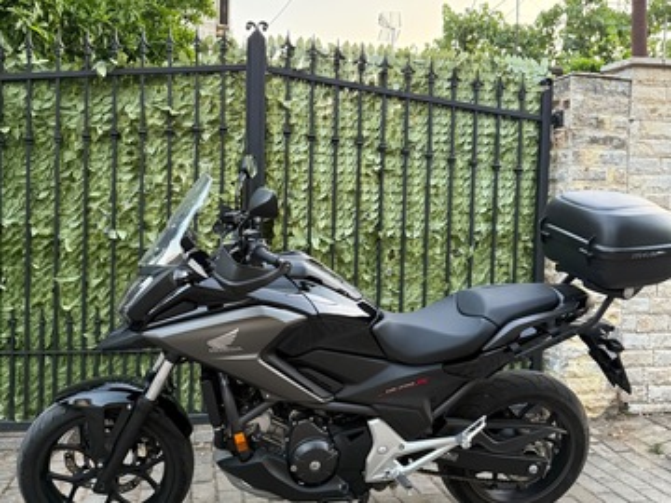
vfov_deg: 56.8
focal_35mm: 24
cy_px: 252
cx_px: 336
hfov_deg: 71.6
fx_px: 465
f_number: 1.78
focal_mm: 6.76
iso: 500
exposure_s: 1/60
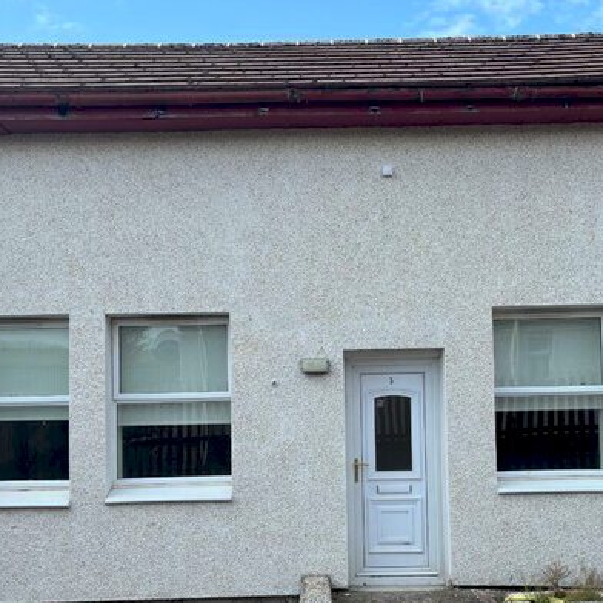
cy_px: 364
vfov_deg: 40.7
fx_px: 808
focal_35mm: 41
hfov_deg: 40.9
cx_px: 329
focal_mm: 5.1
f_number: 1.6
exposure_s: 1/1992
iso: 50
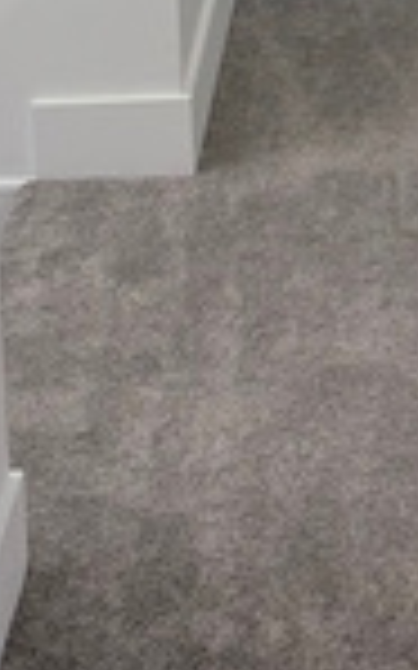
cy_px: -585
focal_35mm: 142
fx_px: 2591
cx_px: 431
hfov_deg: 9.2
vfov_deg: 13.1
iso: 100
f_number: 1.6
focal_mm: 5.96
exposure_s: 1/120
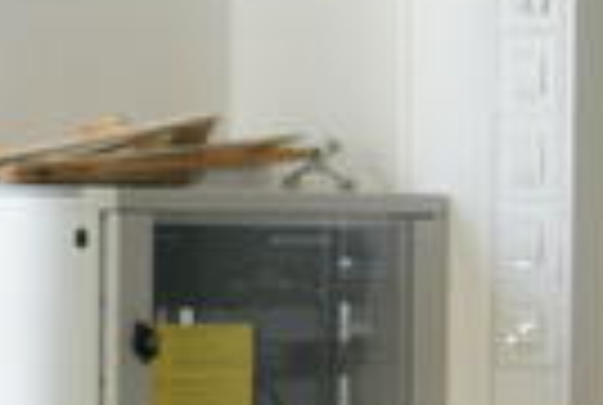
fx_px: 8394
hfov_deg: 4.1
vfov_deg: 2.8
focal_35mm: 500
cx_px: 1323
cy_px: 425
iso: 800
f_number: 4
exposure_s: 1/125
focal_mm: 70
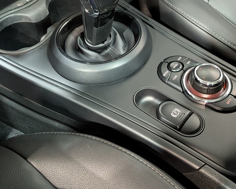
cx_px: 145
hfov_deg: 45.5
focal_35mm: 40
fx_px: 279
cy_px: 57
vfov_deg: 36.8
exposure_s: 1/100
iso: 2524
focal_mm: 4.53
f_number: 1.7
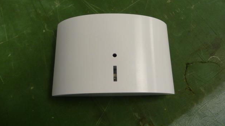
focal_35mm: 31
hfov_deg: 62.6
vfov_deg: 37.6
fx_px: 185
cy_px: 49
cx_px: 112
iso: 160
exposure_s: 1/30
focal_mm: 4.7
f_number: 3.3
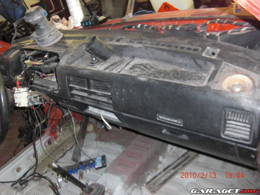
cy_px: 98
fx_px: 248
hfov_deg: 55.4
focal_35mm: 33
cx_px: 130
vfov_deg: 42.9
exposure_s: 1/30
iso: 200
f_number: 2.7
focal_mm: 5.8
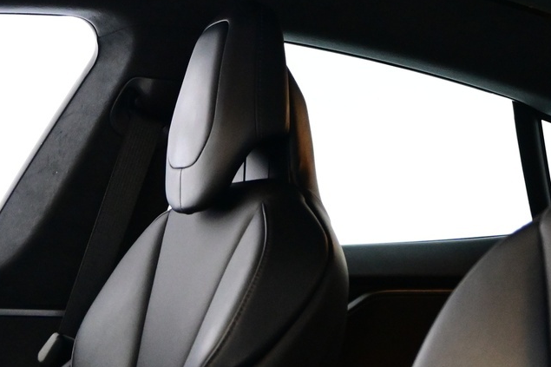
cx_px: 423
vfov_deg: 17.4
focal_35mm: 75
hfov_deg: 26.7
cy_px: -70
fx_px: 1142
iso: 3600
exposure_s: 1/30
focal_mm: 19.5
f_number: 3.8
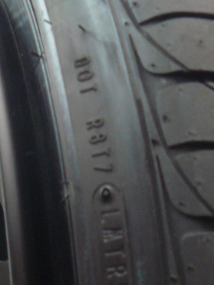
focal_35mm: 99
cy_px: 238
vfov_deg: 19.6
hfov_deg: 14.8
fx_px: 816
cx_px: 31
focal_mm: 6
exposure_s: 1/25
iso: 200
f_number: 2.8
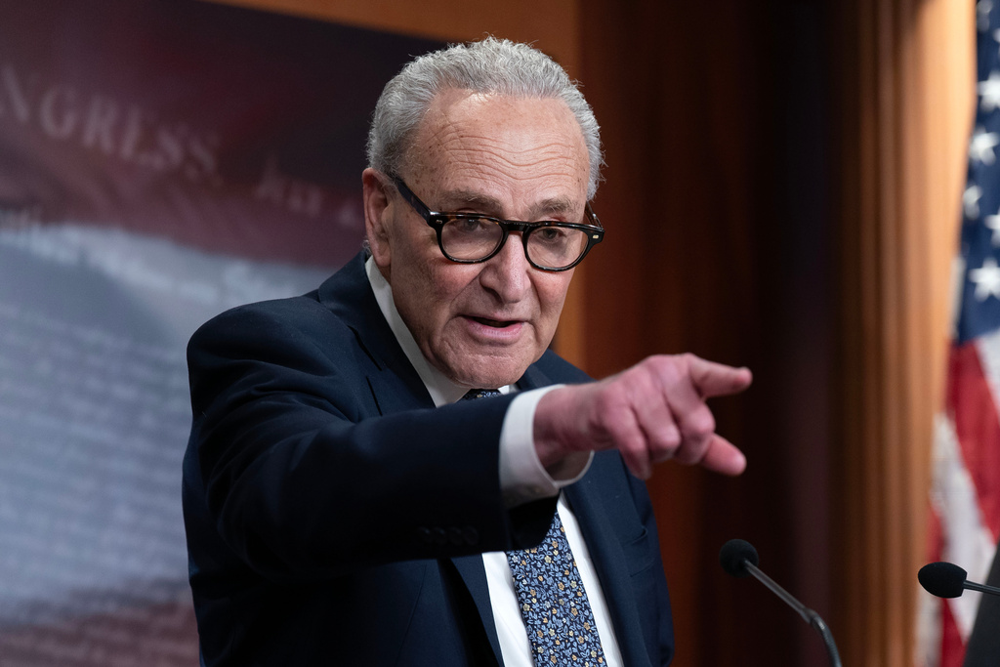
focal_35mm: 127
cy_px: 334
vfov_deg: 10.8
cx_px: 500
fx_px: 3528
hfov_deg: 16.1
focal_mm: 127
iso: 1600
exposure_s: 1/320
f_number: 3.5
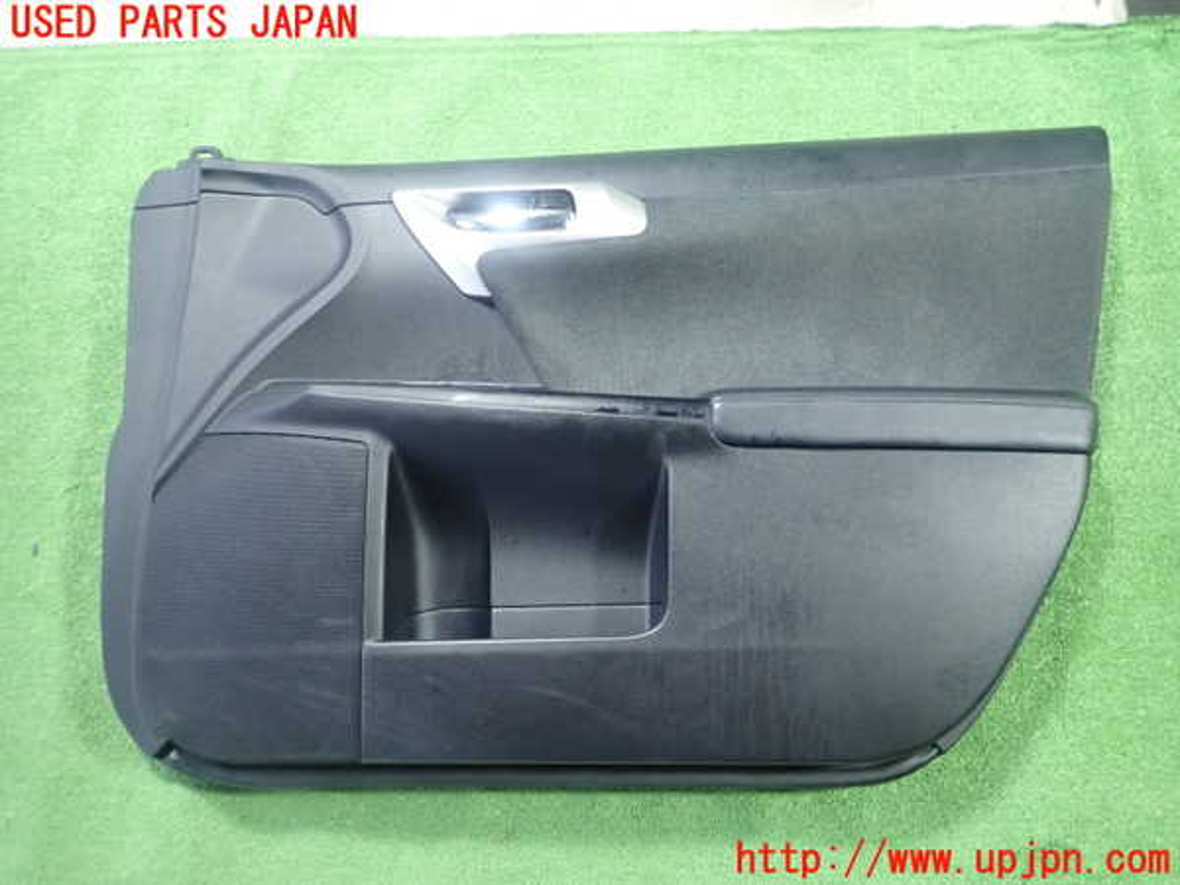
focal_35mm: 25
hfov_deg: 69.4
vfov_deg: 54.9
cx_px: 590
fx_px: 852
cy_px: 442
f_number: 2
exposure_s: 1/30
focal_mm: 4.5
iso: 500
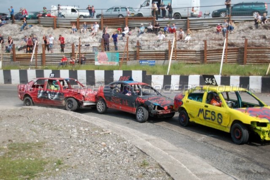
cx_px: 135
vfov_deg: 28.9
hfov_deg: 42.3
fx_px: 349
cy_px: 90
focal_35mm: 46
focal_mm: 31
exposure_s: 1/1250
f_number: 5
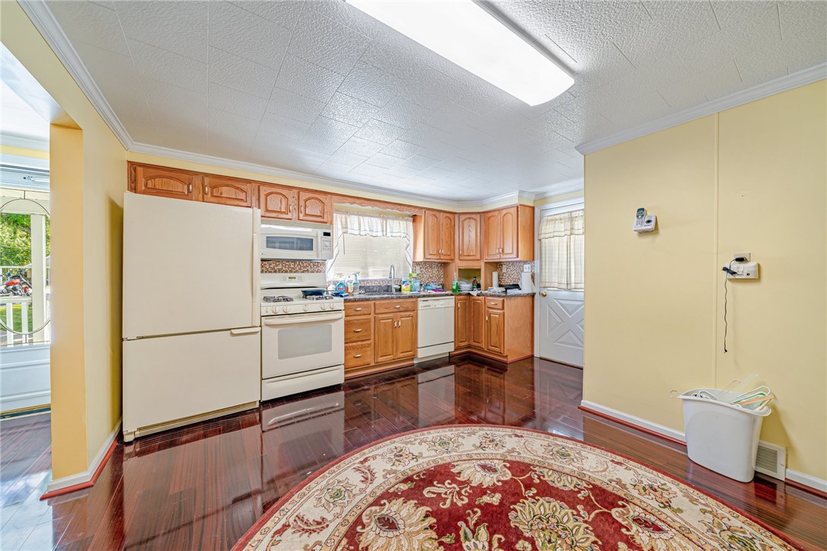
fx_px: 276
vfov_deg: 89.9
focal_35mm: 12
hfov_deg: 112.6
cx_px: 414
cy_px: 276
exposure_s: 1/20
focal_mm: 12
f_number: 11
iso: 50
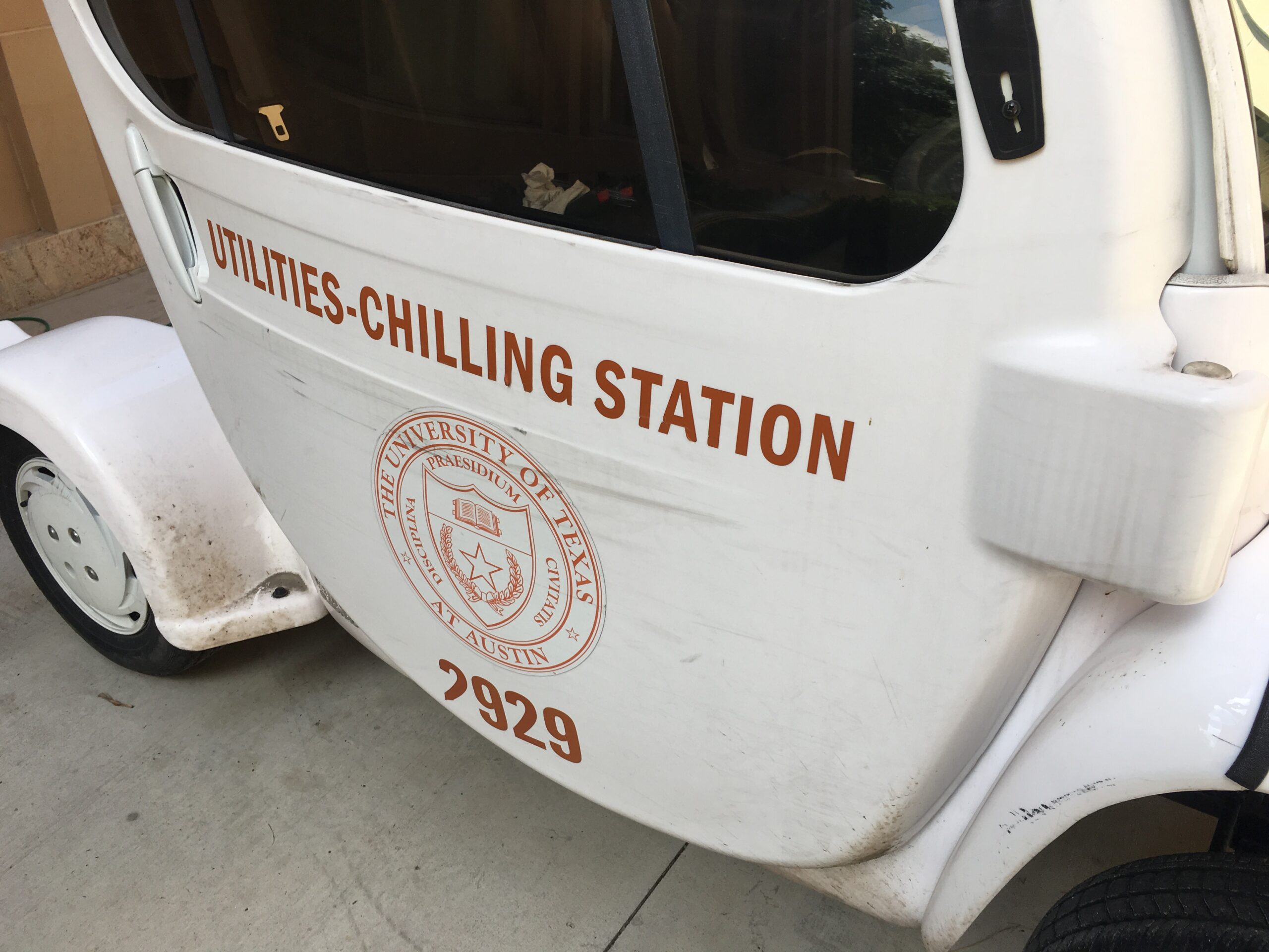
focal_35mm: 29
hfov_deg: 61.7
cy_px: 476
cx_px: 634
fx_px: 1063
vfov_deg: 48.2
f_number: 2.2
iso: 25
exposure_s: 1/434
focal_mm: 4.15
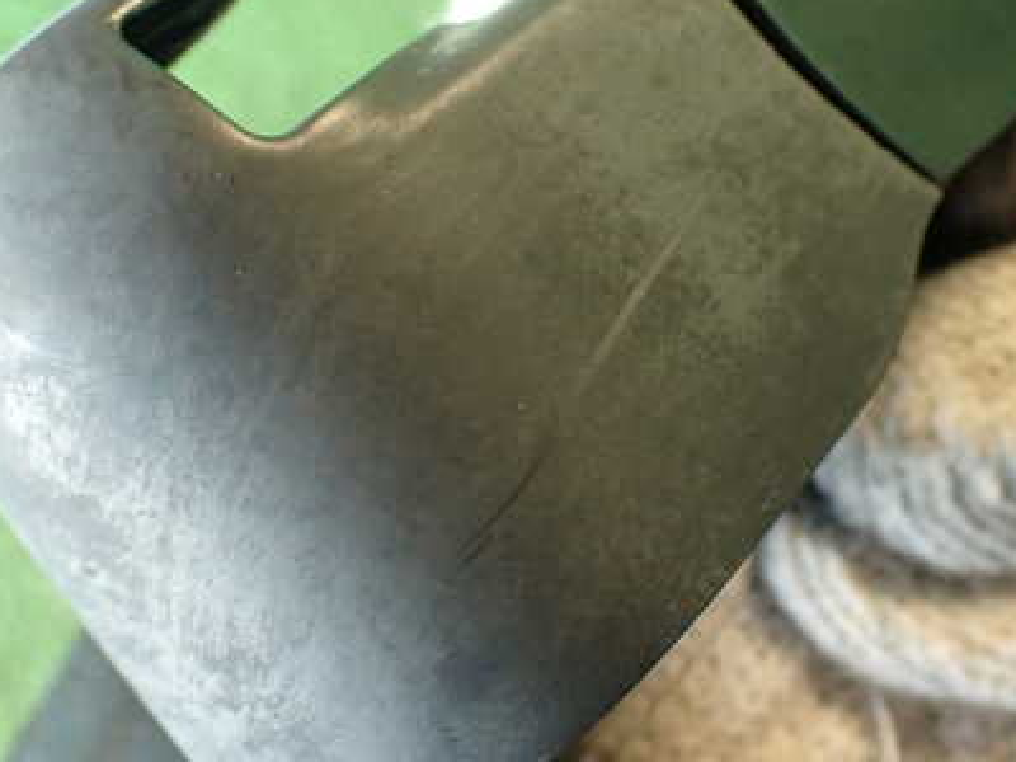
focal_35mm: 48
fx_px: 1409
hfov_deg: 39.6
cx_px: 549
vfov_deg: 30.1
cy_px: 277
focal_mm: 5.79
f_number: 2.4
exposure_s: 1/30
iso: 400
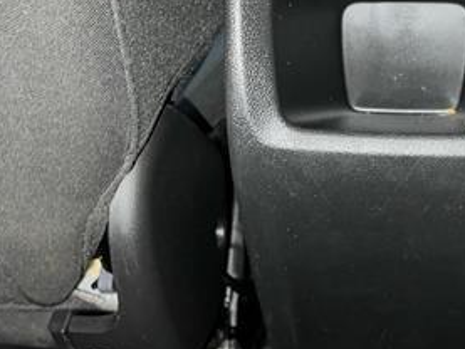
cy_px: 141
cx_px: 341
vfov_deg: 24.4
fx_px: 806
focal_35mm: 60
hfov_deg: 31.7
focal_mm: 5.7
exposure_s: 1/4
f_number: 1.5
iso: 32
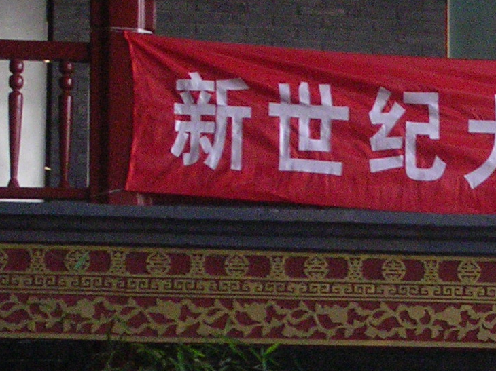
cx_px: 687
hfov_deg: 9.6
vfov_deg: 7.3
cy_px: 306
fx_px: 2893
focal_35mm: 202
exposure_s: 1/60.1
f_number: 3.7
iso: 200
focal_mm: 10.9
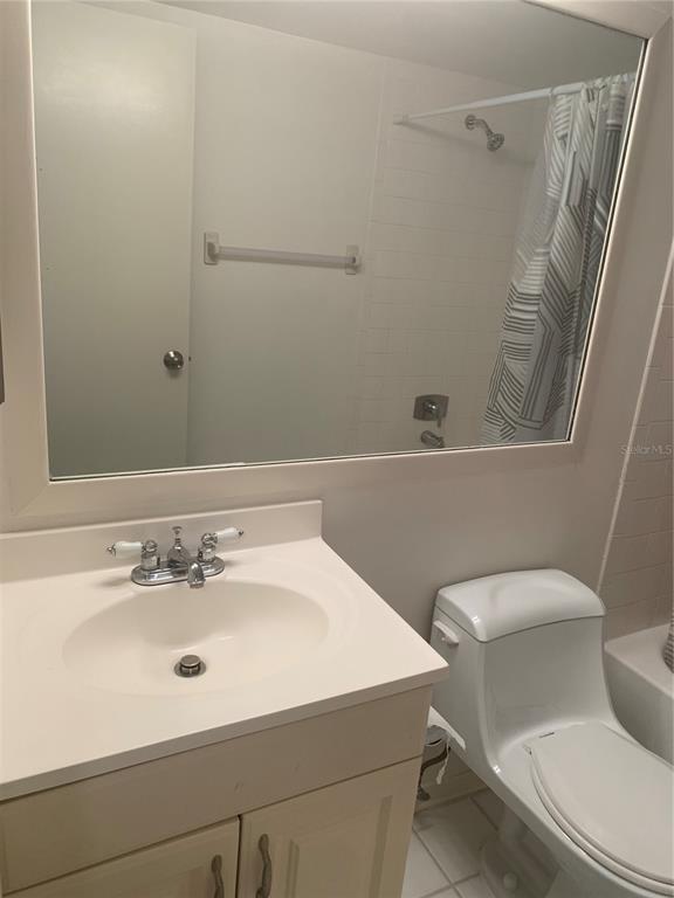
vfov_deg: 67.3
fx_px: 675
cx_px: 337
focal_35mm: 26
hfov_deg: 53.1
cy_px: 449
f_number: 1.8
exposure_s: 1/60
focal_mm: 4.25
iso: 64
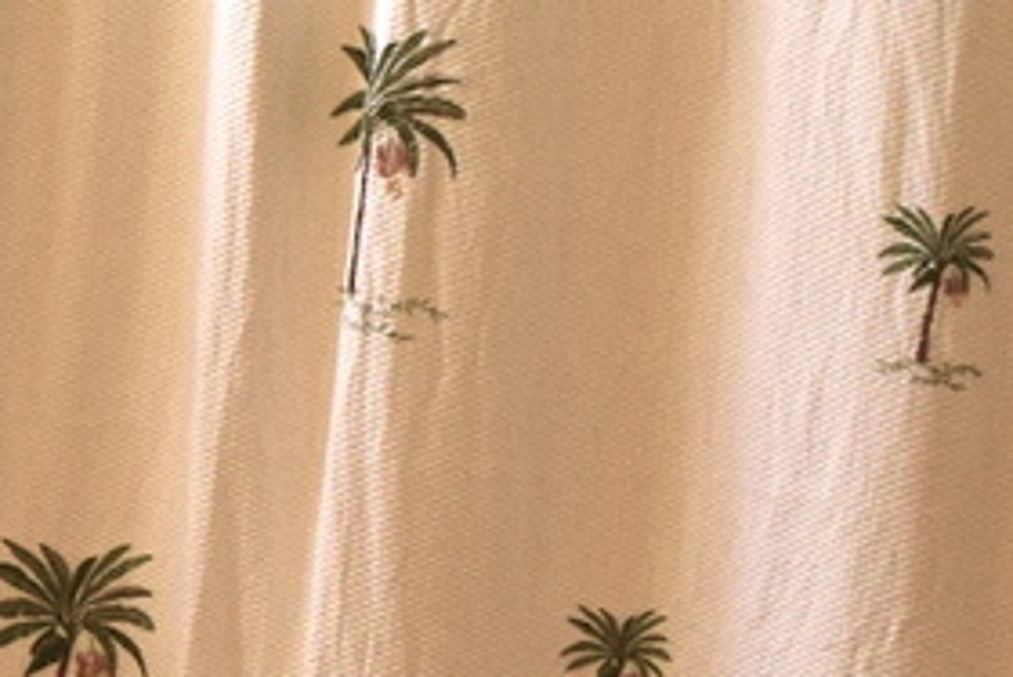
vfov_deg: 8.8
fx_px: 4392
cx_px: -828
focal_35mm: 156
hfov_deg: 12.1
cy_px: 235
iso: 800
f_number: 8
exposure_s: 1/250
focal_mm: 18
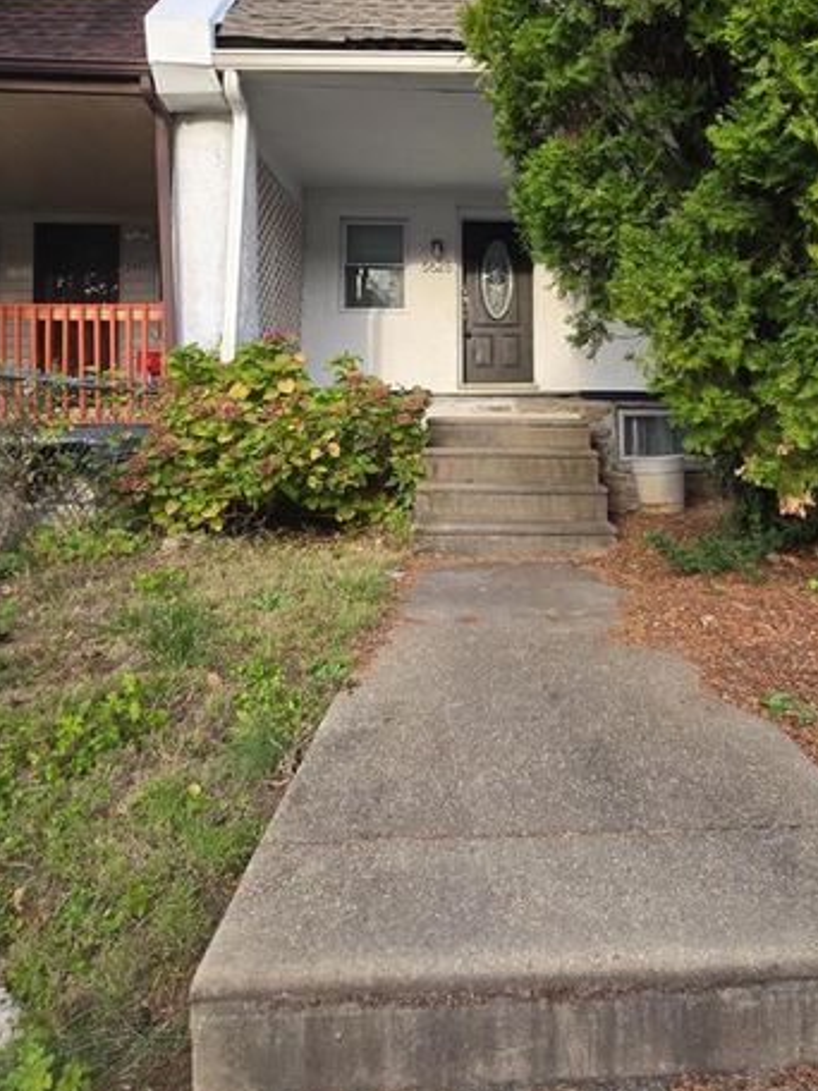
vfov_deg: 83.5
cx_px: 517
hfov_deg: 67.5
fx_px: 599
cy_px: 429
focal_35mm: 19
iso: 50
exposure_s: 1/214
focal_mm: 2.2
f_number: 2.2
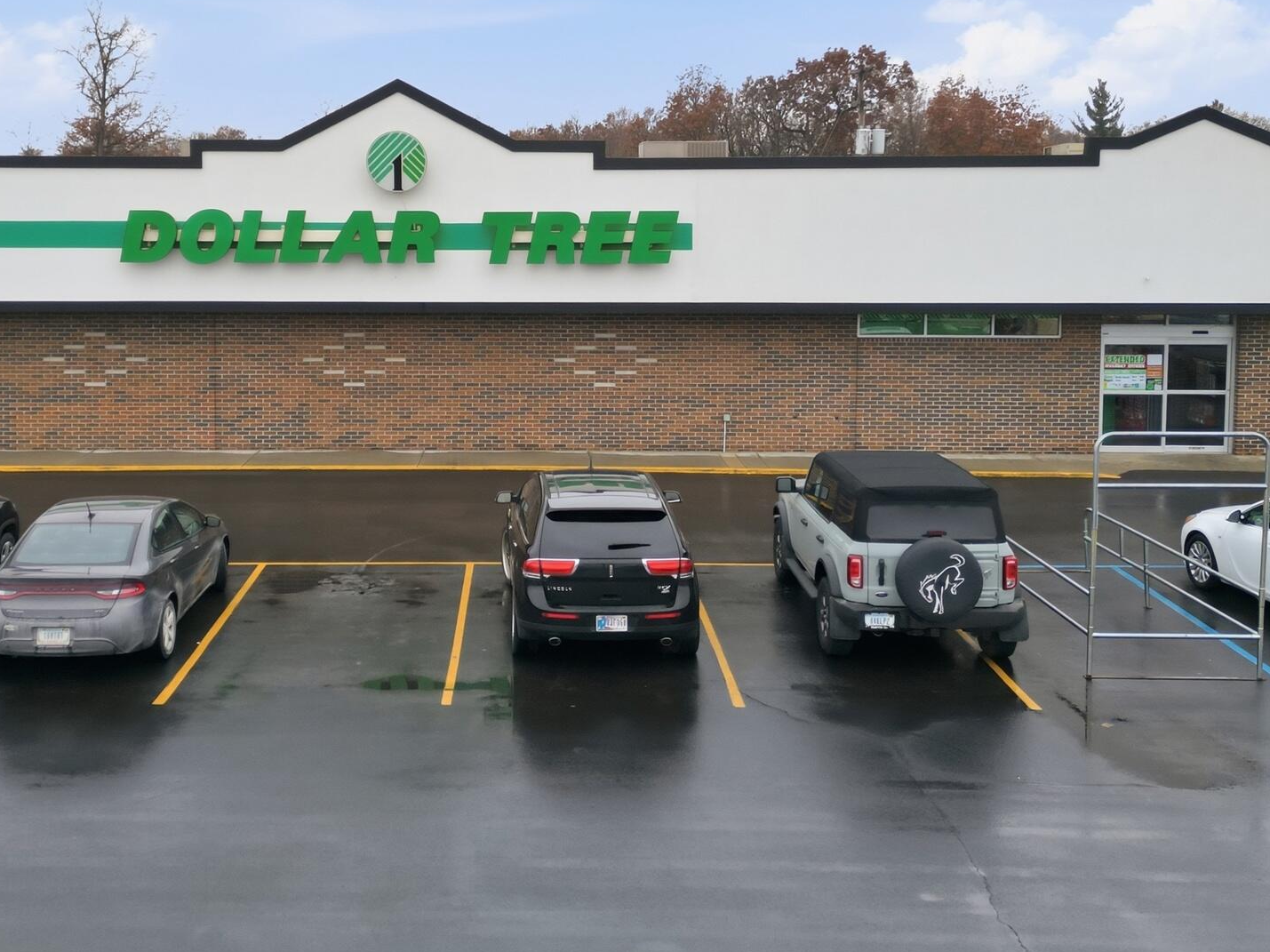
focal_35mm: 42
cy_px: 326
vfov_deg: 34.1
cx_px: 491
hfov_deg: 44.5
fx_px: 1541
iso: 110
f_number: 1.7
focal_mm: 6.7
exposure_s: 1/800
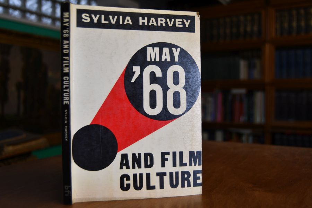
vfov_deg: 38.9
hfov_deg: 55.8
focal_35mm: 34
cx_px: 156
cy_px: 104
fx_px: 295
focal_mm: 23
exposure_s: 1/250
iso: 640
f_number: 3.8
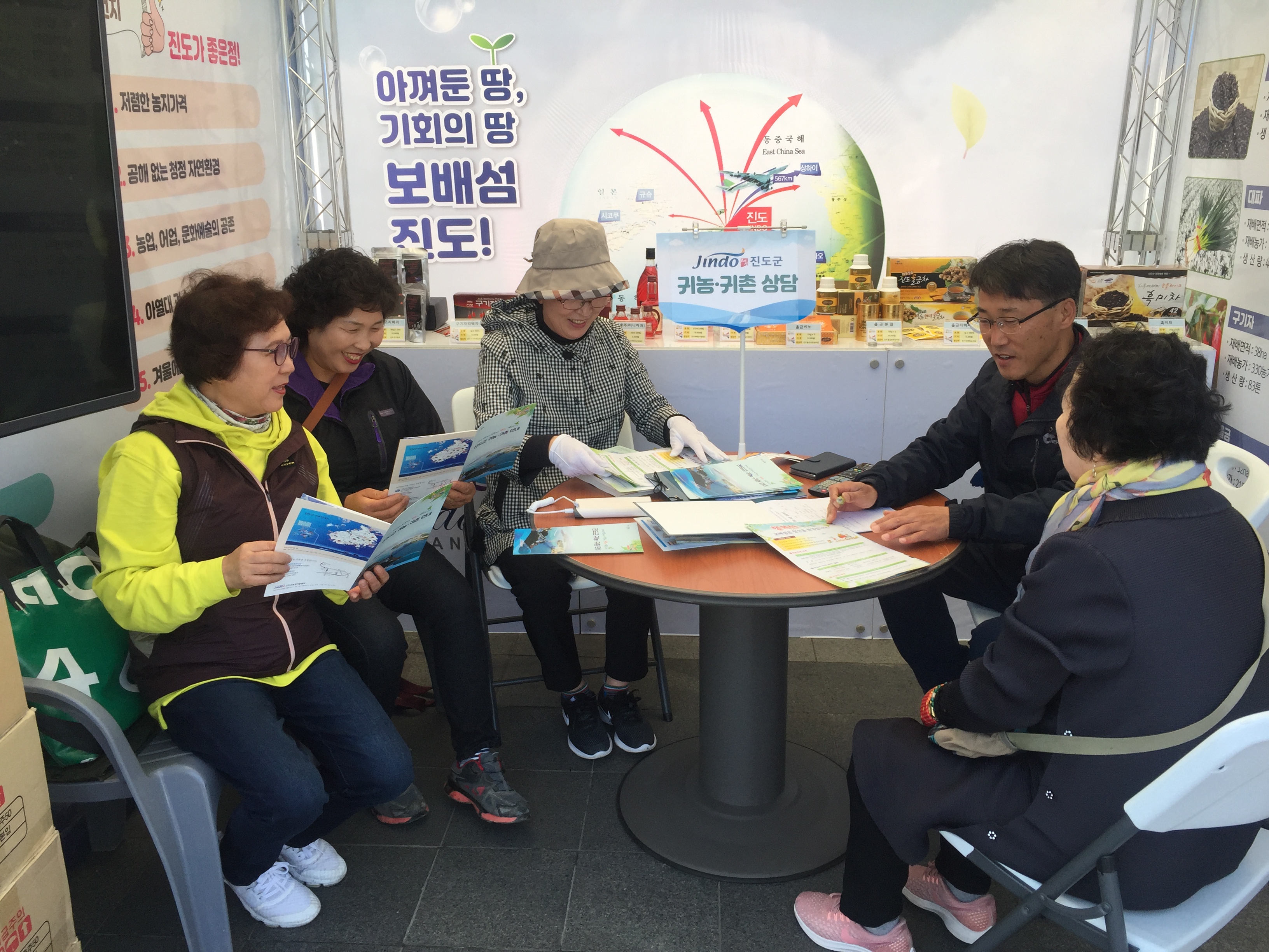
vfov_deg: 48.2
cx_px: 634
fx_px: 1063
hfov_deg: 61.7
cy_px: 476
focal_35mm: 29
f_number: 2.2
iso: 32
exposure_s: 1/373
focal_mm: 4.15
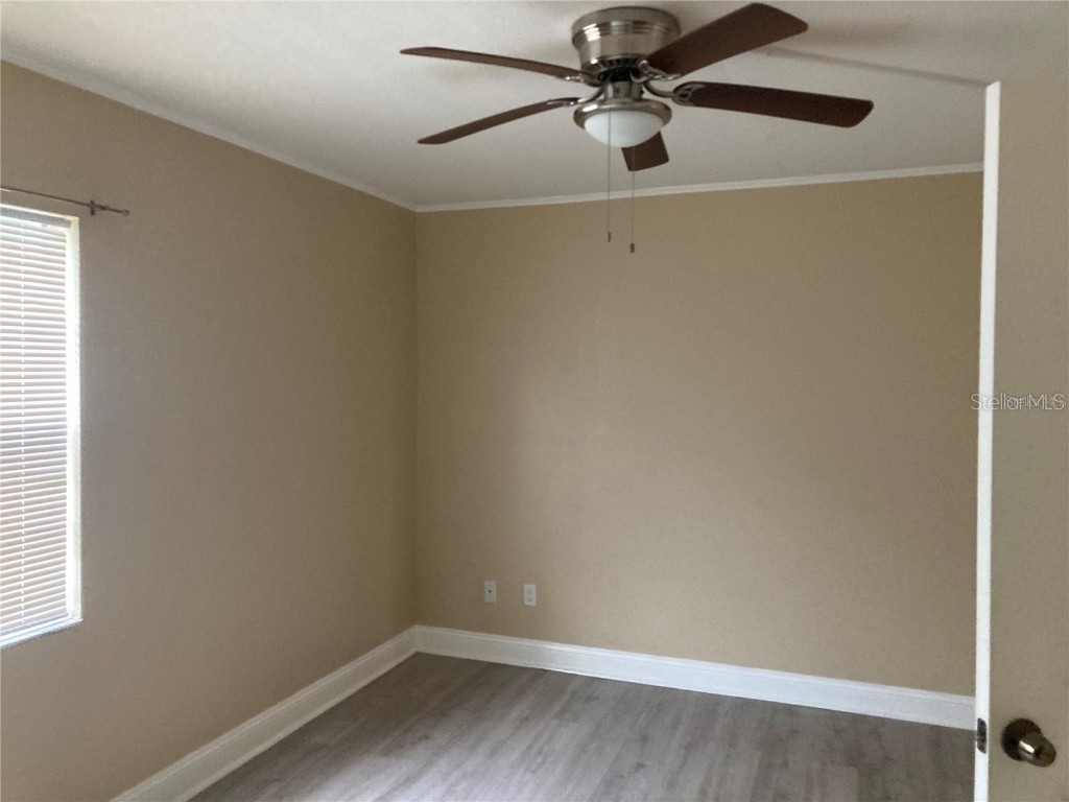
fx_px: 865
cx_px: 534
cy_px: 401
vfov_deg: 49.7
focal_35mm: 28
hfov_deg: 63.4
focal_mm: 3.99
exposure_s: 1/46
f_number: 1.8
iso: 320
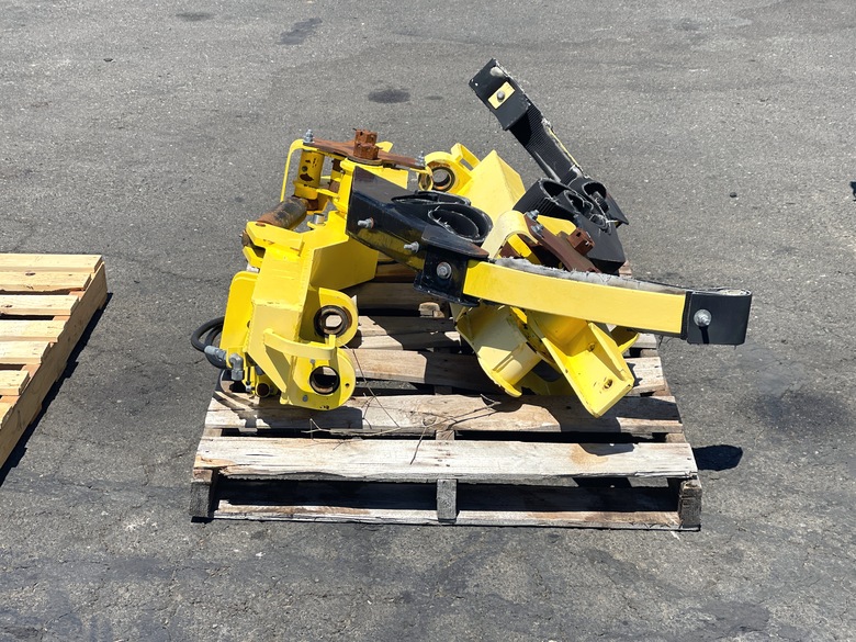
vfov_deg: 22.9
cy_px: 321
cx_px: 428
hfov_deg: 30.3
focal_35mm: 64
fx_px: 1583
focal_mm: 7.5
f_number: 2.2
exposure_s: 1/2137
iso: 32
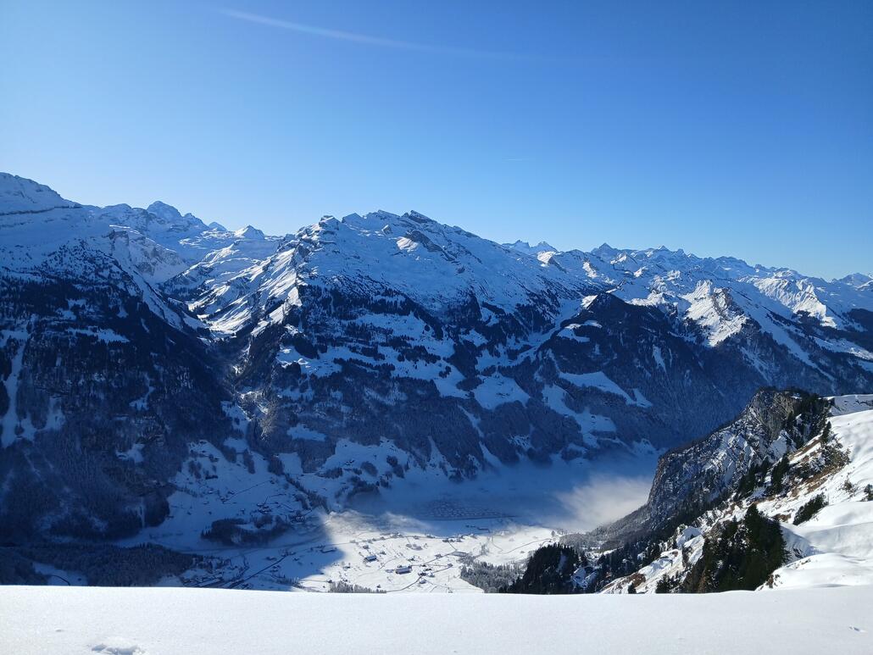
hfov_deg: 67.3
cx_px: 436
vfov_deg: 53.1
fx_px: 656
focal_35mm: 26
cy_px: 328
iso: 20
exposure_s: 1/1127
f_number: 1.8
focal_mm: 3.98
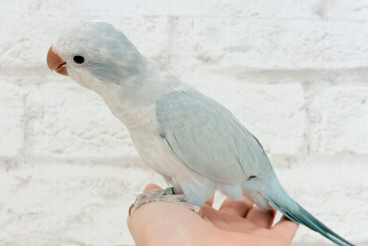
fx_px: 562
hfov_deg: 36.2
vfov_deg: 24.6
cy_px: 138
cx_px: 182
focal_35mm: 55
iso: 40
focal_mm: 5.96
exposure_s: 1/50
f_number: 1.6
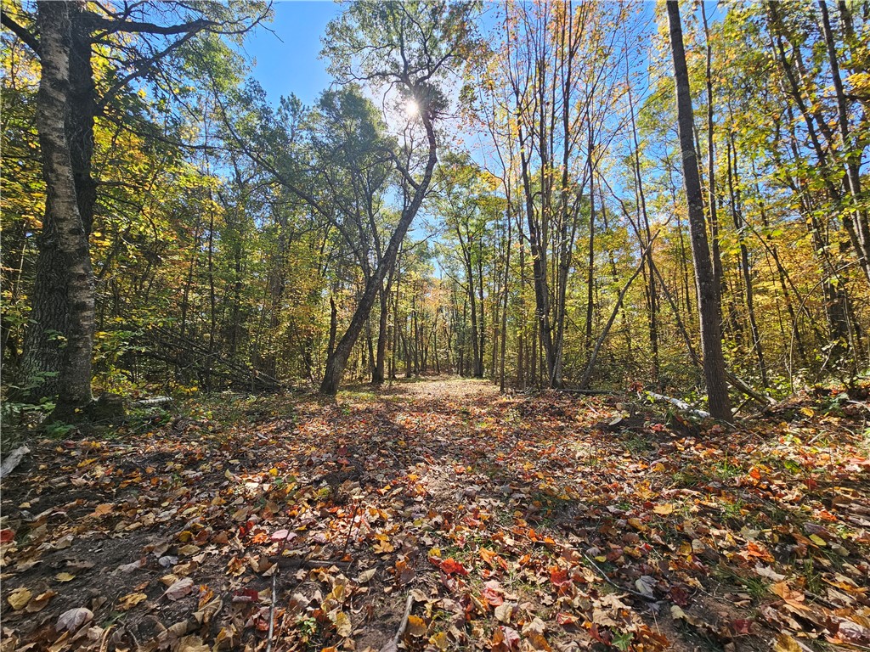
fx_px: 327
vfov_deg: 89.9
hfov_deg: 106.2
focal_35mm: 13
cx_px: 435
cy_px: 326
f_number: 2.2
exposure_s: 1/484
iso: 50
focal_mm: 2.2
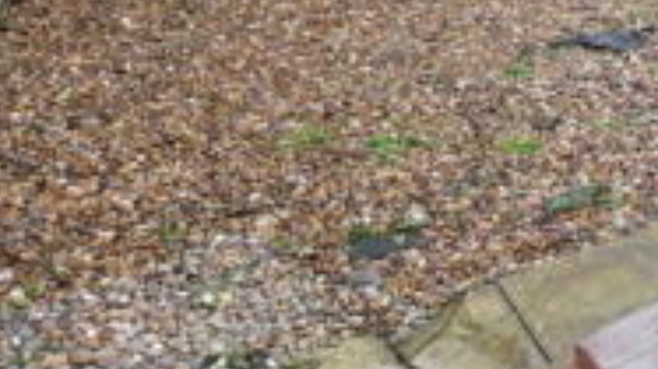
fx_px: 959
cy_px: -26
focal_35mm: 55
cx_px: 920
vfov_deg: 20.8
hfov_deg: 28.5
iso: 500
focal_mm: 10
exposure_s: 1/80
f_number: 5.6
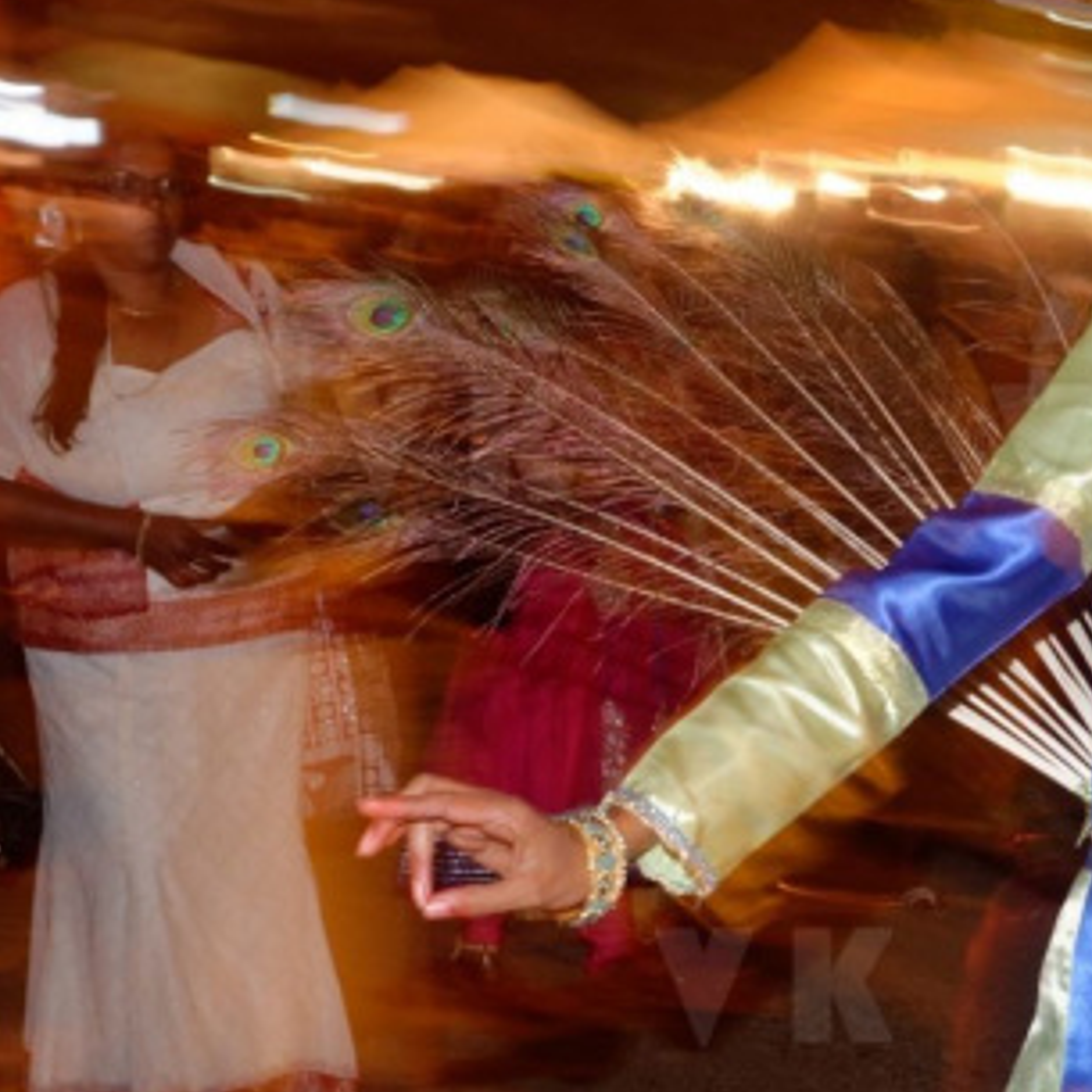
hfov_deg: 19.9
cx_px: 1429
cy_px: 551
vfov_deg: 21.7
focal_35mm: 80
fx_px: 2855
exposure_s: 1/4
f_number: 5.6
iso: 400
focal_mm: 24
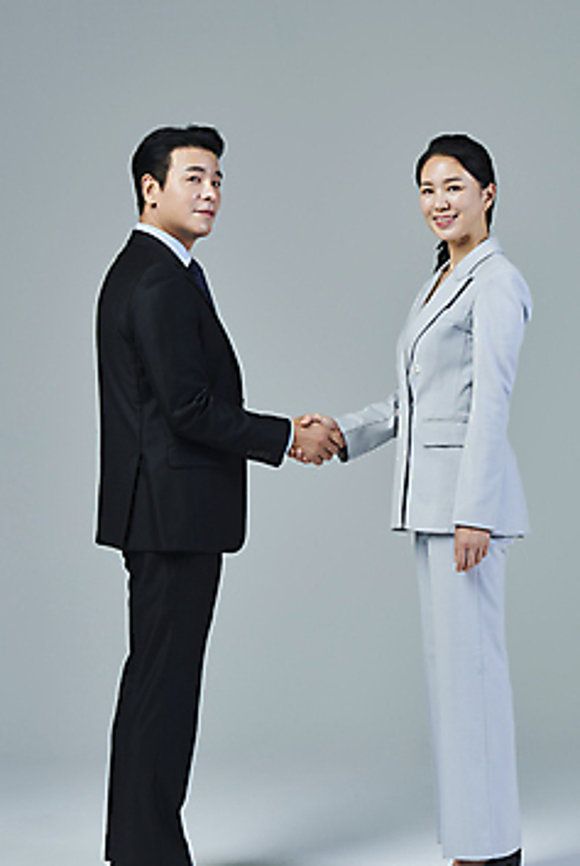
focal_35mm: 79
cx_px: 312
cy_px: 462
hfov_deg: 17.3
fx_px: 1903
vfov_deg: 25.6
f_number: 14
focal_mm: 70
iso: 100
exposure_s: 1/125
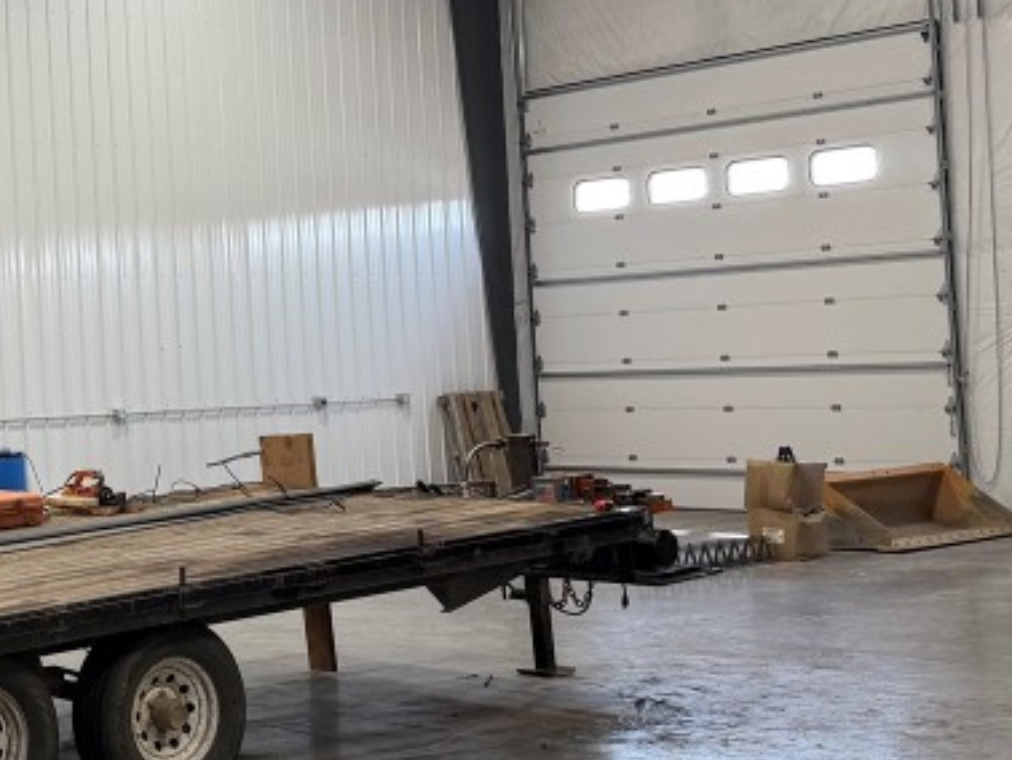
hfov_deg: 27.2
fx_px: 1901
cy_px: 268
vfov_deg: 22.5
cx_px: -118
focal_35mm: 65
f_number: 1.78
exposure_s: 1/153
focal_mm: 6.76
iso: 125
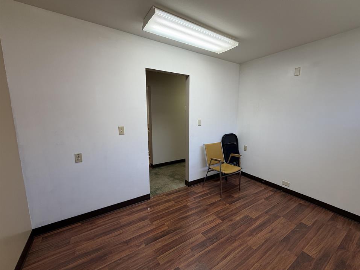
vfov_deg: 81.7
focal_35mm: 15
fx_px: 156
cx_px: 192
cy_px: 136
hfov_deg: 98.0
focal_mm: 2.22
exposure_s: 1/120
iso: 100
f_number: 2.2
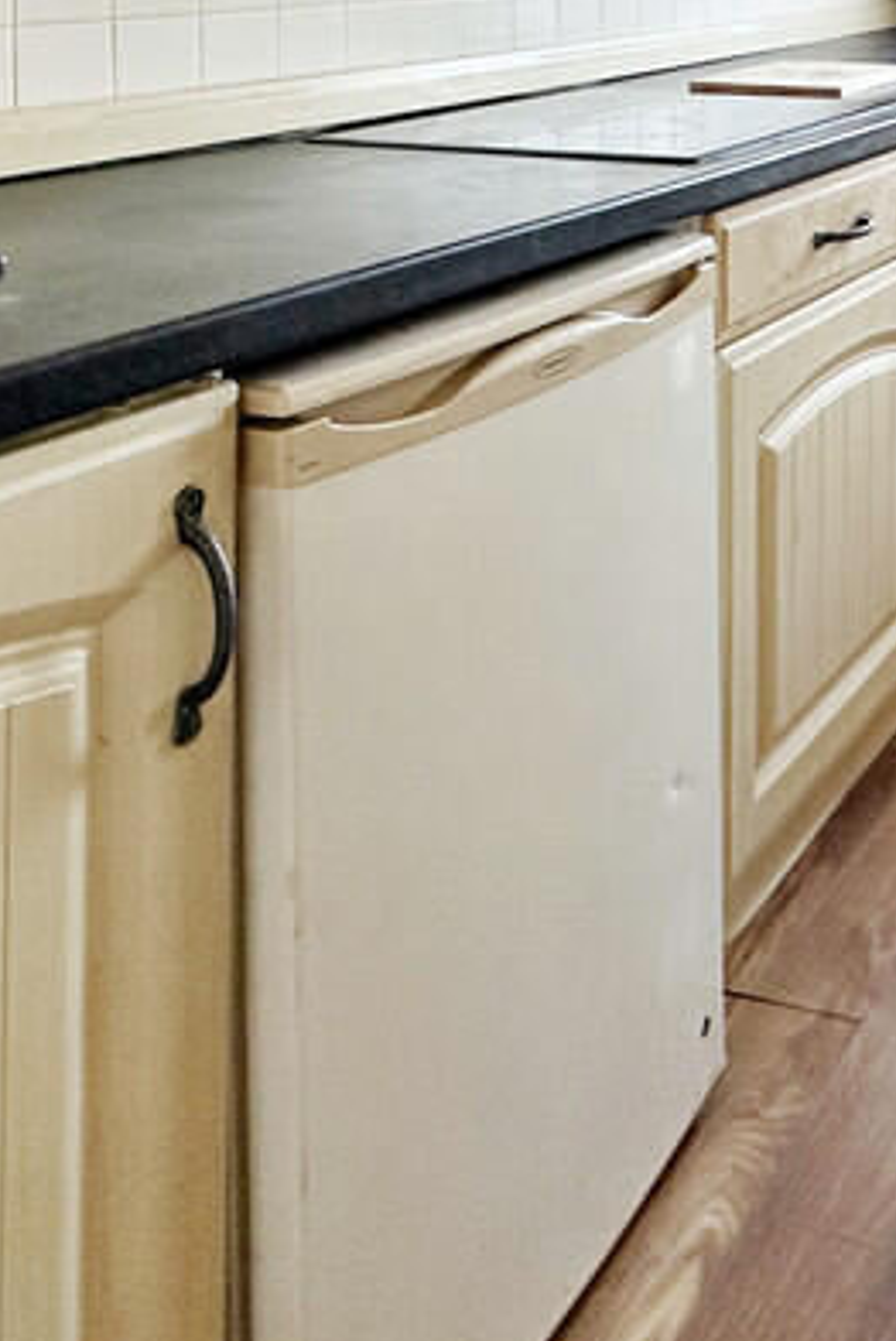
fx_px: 1416
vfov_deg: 47.1
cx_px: 978
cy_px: 216
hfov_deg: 31.3
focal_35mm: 38
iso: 125
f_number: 2.2
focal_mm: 2.22
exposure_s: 1/99
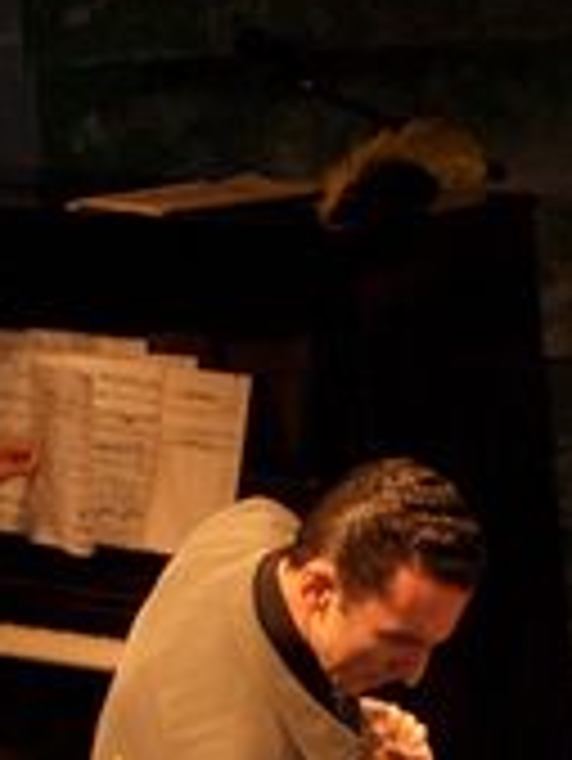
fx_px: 6821
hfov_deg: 4.8
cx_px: 252
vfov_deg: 6.4
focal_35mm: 310
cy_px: 872
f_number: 3.9
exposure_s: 1/60
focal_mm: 23.4
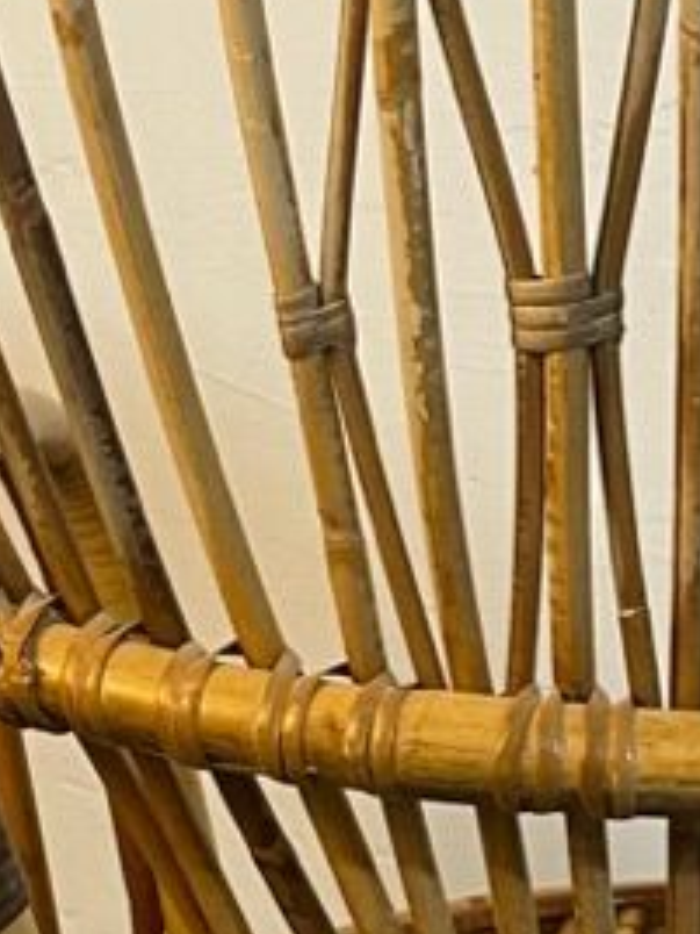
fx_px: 3343
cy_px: 676
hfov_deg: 11.8
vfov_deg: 15.8
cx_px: 763
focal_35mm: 124
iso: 100
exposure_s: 1/50
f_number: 1.6
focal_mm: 4.2
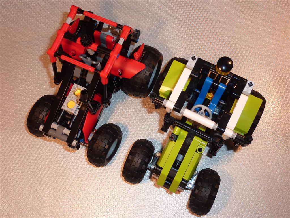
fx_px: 335
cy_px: 109
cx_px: 145
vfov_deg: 36.0
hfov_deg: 46.8
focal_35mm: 40
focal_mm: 6.5
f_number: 3.6
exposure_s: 1/30
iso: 100
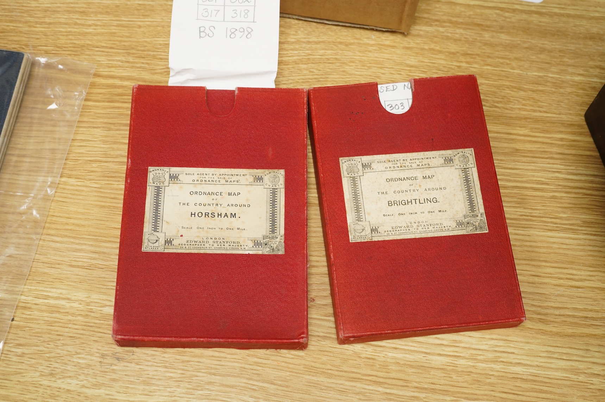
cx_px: 302
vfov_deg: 26.4
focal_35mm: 51
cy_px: 201
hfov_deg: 38.9
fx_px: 856
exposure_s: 1/100
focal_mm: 51
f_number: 7.1
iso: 2500
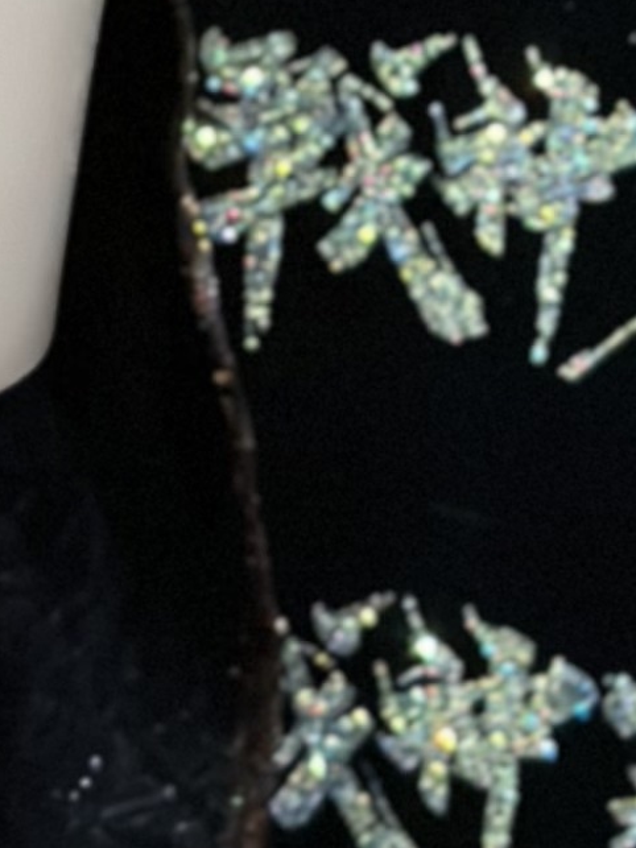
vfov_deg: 6.0
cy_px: -1807
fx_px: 7376
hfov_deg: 4.9
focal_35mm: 301
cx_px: -406
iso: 80
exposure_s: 1/1050
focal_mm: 6.86
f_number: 1.78
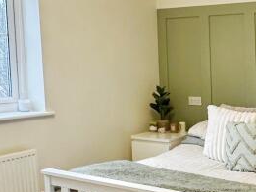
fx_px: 407
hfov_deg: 34.3
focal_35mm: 55
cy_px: 142
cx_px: 185
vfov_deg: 26.3
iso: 200
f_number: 2.2
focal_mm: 2.22
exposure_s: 1/50
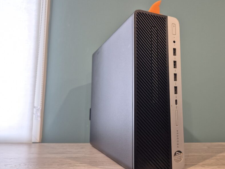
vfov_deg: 46.8
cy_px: 80
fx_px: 195
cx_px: 137
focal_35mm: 30
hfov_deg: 59.4
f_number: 1.8
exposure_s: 1/100
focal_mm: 5.4
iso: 400
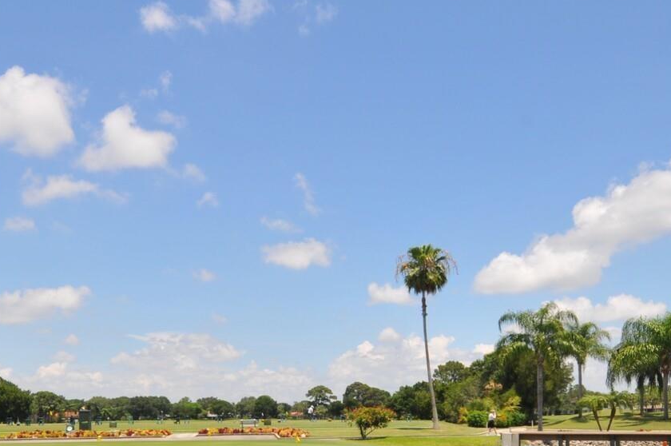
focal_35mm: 40
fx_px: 745
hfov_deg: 48.5
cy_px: 412
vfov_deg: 31.6
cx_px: 320
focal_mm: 14
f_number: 11
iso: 200
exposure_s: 1/200
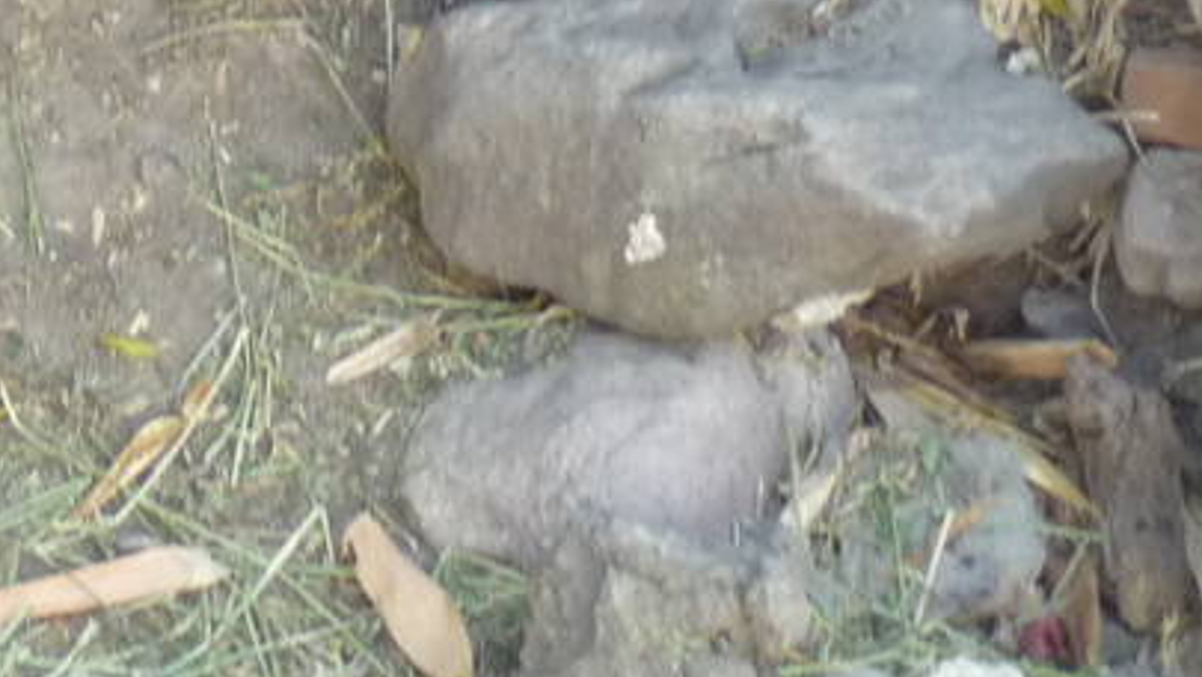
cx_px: -1024
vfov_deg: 5.1
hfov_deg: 8.7
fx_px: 7555
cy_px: -570
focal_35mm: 237
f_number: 4.3
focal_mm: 9.3
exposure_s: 1/100
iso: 200
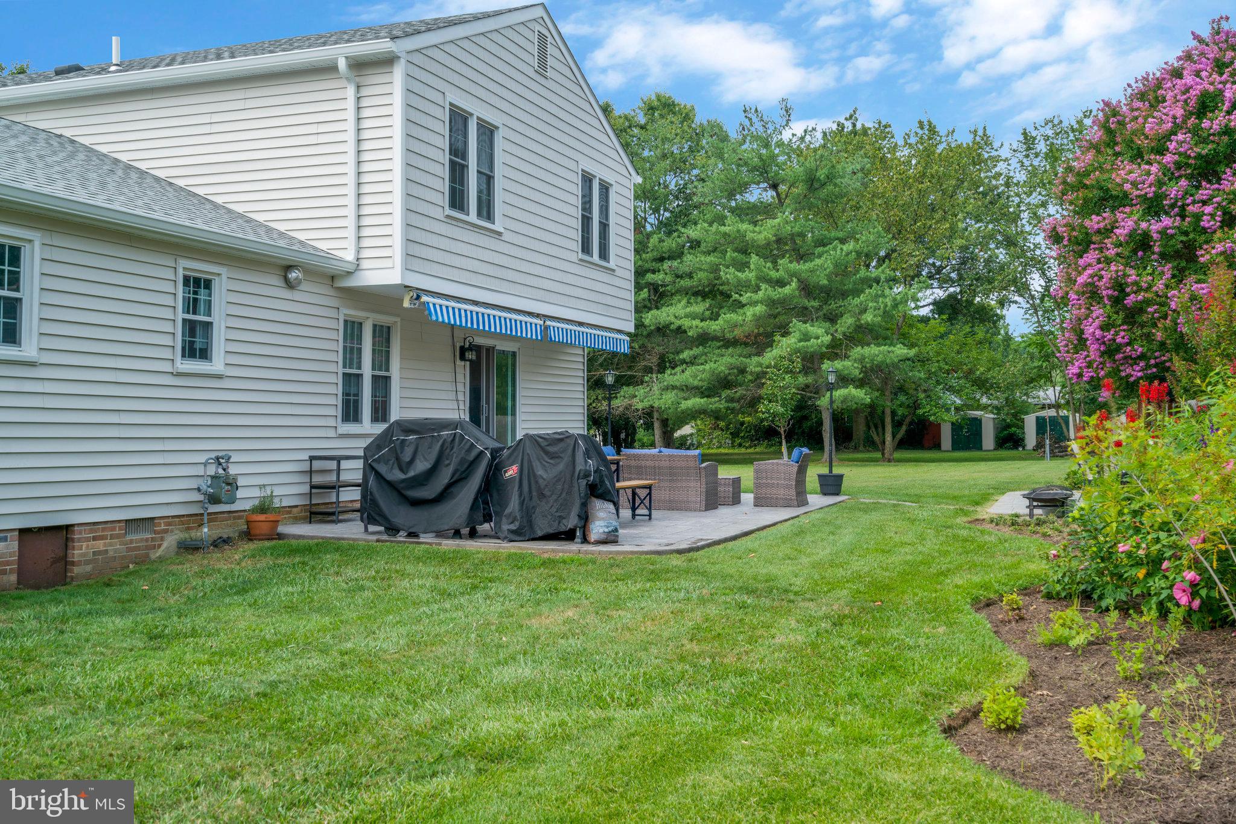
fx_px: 1201
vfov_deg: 37.8
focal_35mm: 35
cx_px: 618
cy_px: 412
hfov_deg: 54.4
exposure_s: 1/250
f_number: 8
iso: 250
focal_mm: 35
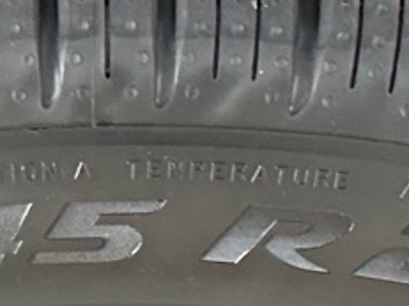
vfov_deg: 8.5
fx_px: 1960
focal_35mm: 166
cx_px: 66
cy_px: 571
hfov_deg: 11.9
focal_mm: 6.86
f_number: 1.78
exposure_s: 1/60
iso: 640
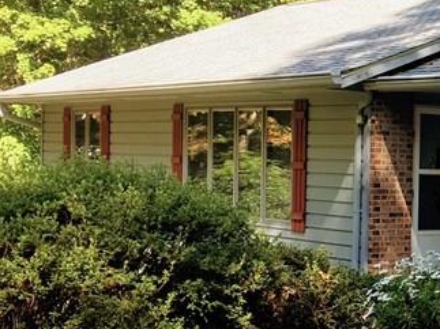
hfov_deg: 18.6
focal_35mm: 92
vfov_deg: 16.0
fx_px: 1169
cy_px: 186
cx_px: 674
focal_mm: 4.15
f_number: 2.2
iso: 25
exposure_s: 1/262
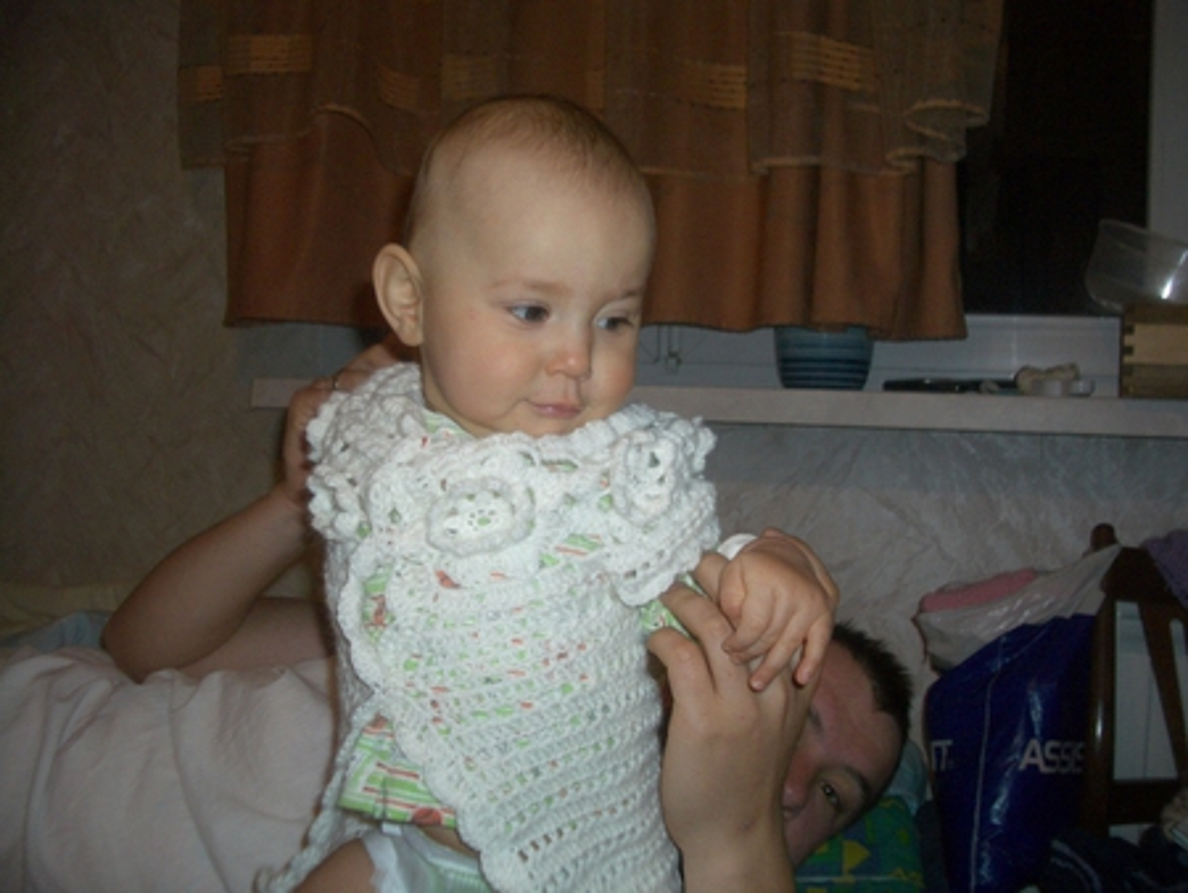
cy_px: 446
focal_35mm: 35
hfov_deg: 52.6
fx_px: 1202
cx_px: 594
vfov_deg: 40.7
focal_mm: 5.8
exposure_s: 1/60
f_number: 2.6
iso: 100
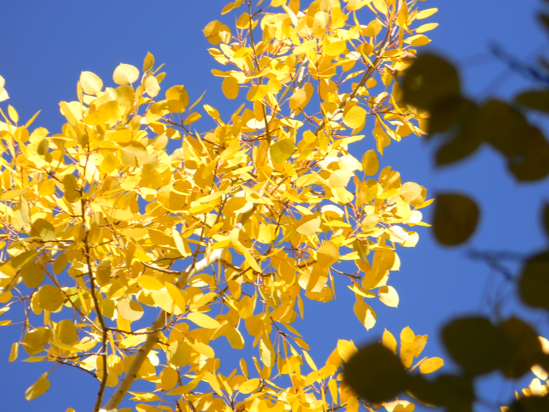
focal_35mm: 443
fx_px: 7026
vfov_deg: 3.4
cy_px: 194
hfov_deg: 4.5
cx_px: 292
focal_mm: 75
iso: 80
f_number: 5.4
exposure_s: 1/172
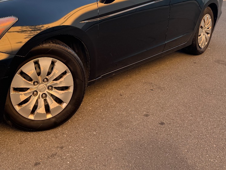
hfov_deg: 39.3
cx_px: 39
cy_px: 28
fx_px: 300
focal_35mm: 46
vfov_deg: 30.6
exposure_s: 1/260
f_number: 1.78
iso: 64
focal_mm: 6.76
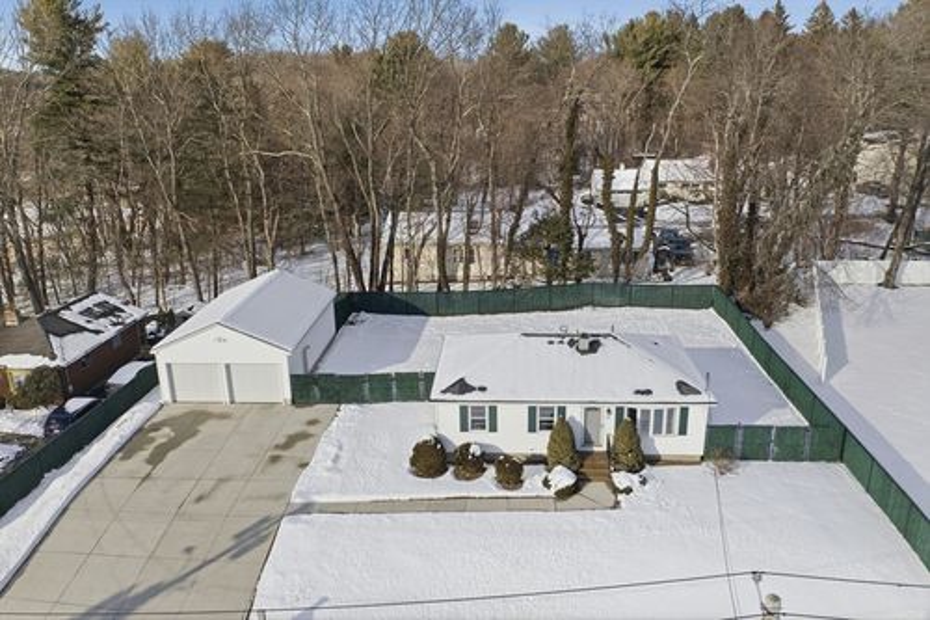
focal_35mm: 28
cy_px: 310
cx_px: 465
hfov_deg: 65.5
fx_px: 723
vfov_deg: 46.4
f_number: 4
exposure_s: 1/160
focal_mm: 10.3
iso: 100
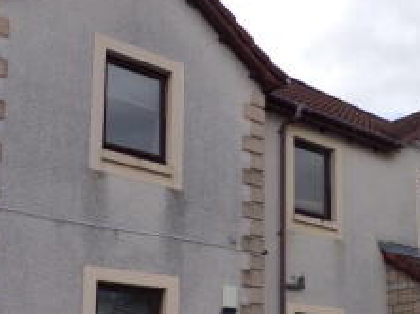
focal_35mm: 63
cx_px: 377
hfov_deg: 29.5
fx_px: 764
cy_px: 279
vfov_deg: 22.7
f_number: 3
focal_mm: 4.3
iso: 80
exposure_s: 1/850
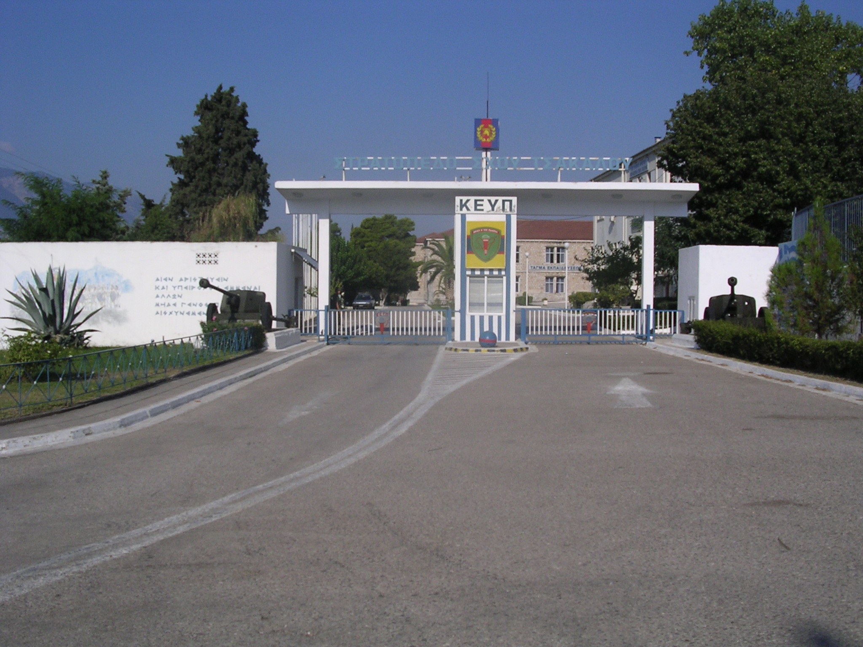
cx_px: 432
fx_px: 947
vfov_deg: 37.7
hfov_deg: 49.0
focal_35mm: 38
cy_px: 324
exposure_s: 1/691
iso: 100
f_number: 5.6
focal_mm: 5.8
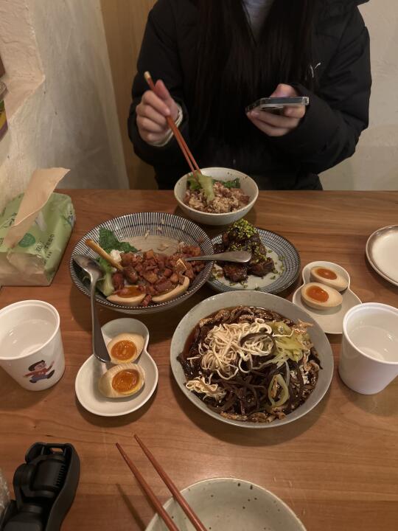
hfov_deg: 53.1
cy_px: 266
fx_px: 399
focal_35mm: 26
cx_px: 199
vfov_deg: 67.3
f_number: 1.5
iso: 200
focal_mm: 5.7
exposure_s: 1/50
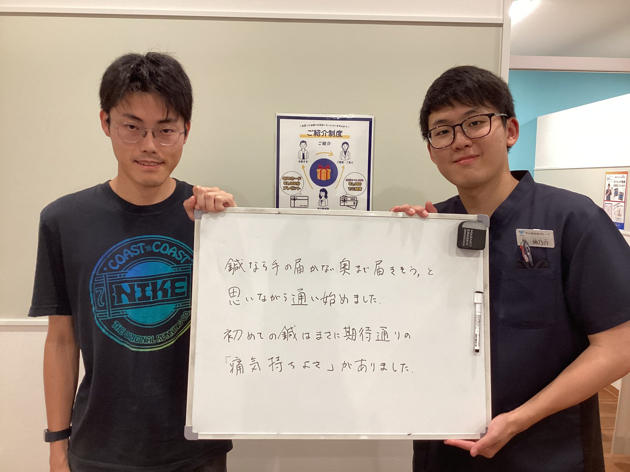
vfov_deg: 45.4
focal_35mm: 31
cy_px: 236
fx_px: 564
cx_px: 315
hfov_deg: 58.4
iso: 160
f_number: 2.4
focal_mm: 3.3
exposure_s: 1/60
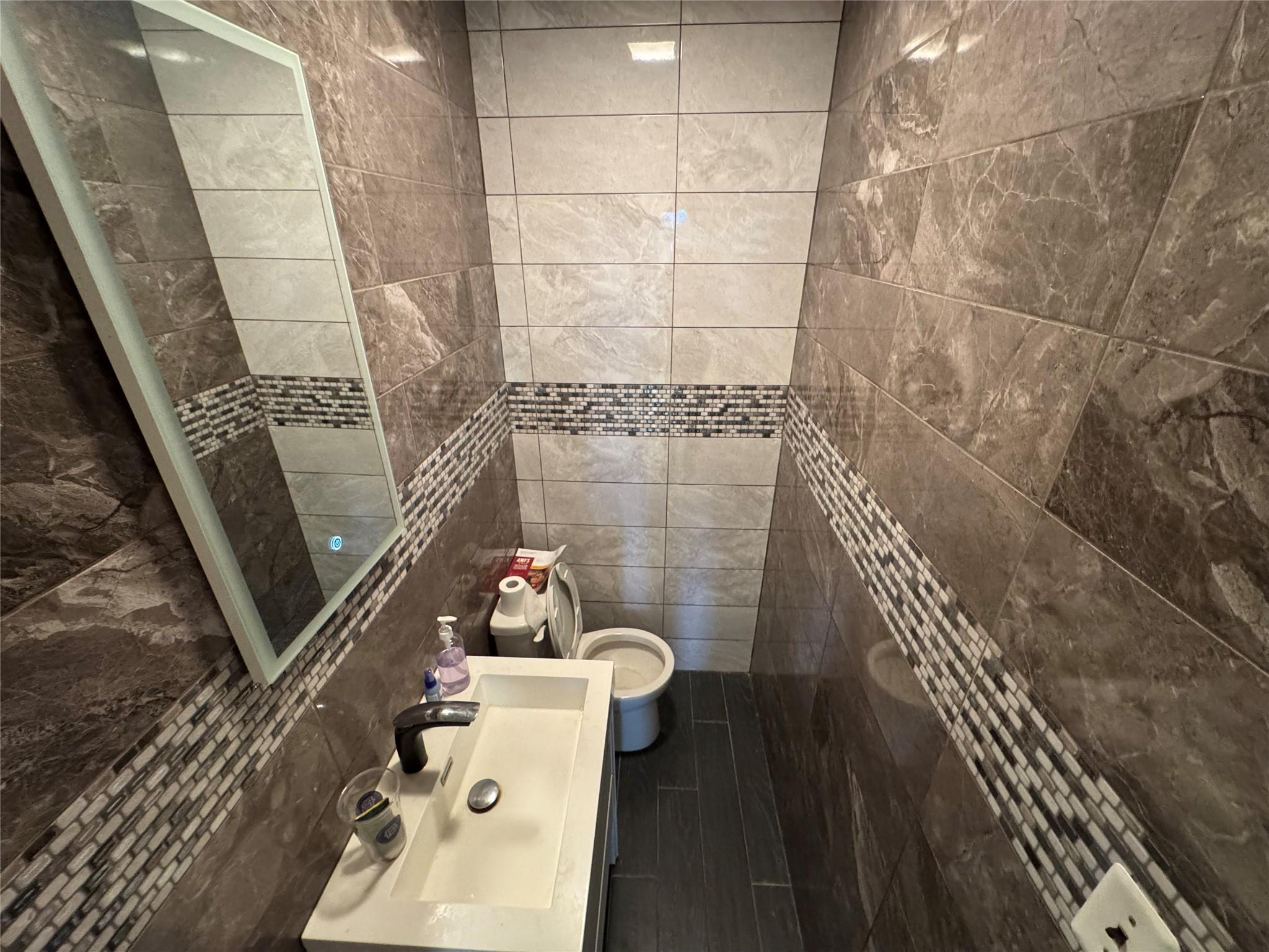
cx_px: 634
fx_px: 513
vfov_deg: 85.7
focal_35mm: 14
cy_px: 476
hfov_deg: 102.1
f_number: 2.2
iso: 1000
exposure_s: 1/60
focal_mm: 2.22
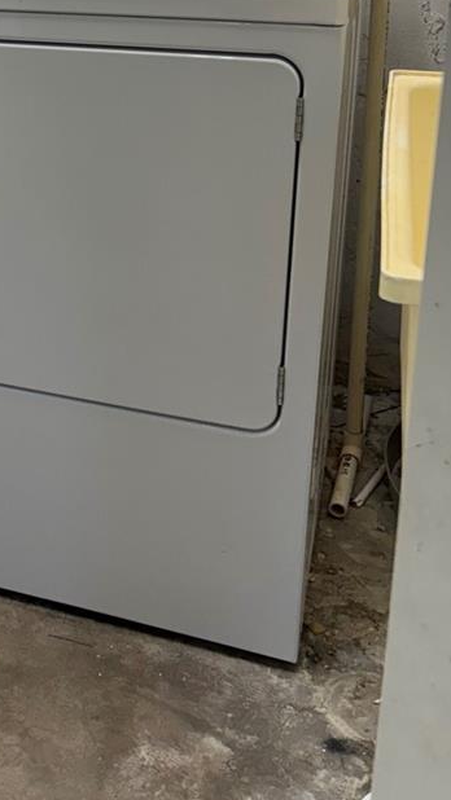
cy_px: 127
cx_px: -118
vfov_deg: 36.2
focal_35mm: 55
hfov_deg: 20.2
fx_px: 1168
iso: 80
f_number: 1.6
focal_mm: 5.96
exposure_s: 1/120
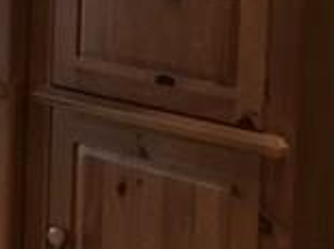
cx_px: -471
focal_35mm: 193
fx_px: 1859
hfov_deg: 9.2
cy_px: -78
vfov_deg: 7.6
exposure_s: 1/15
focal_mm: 4.15
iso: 64
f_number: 2.2
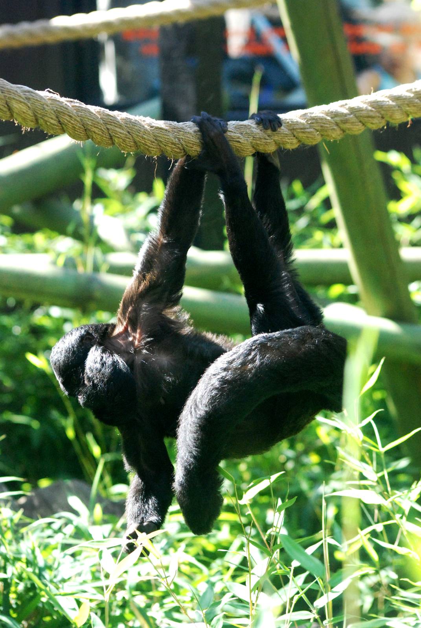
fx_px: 2624
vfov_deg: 13.7
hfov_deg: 9.2
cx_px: 210
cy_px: 314
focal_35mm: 150
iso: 1600
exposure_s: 1/500
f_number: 5.6
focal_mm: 100
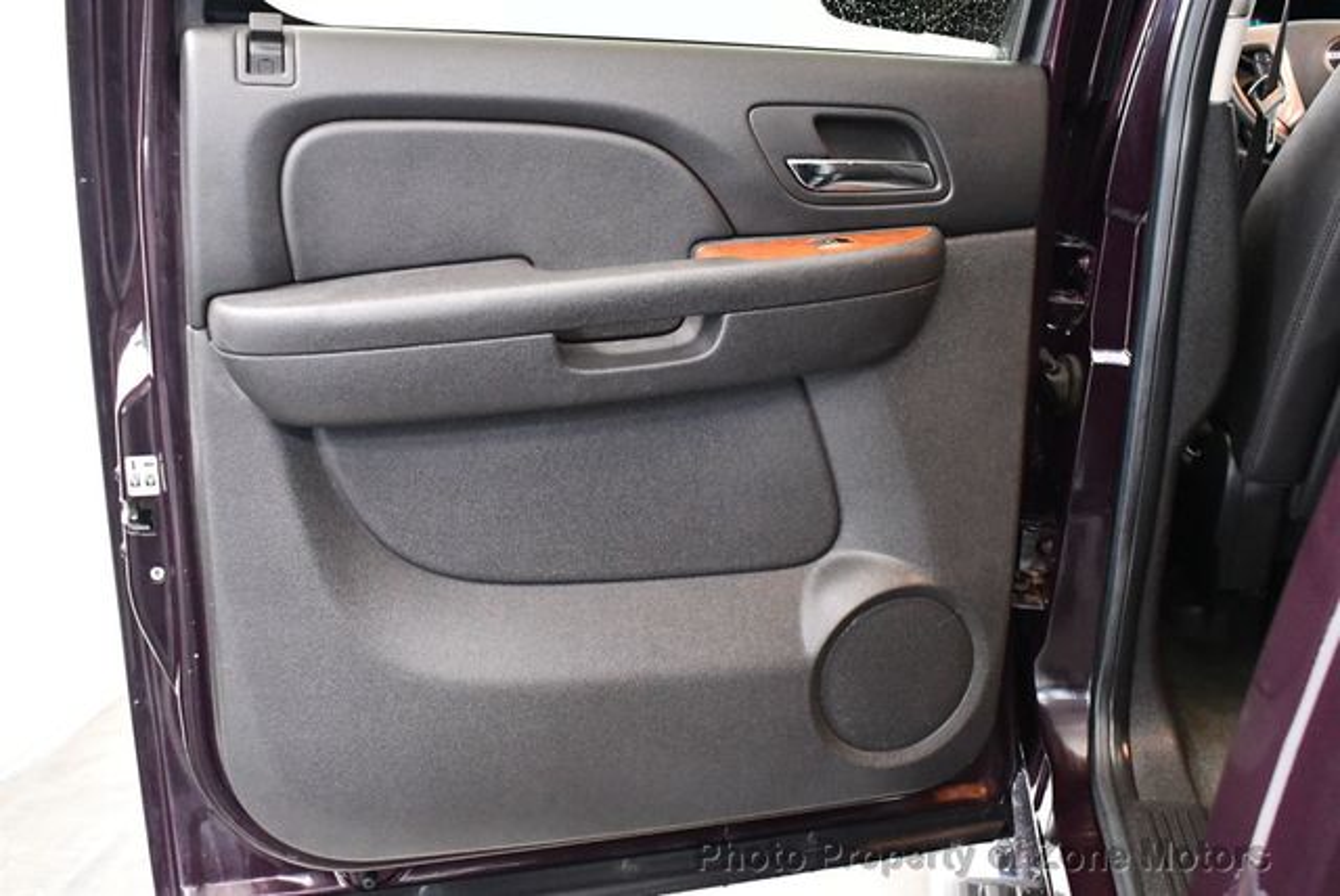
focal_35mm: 36
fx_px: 1341
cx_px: 670
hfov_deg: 53.1
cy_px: 448
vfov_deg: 36.9
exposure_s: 1/60
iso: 6400
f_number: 3.5
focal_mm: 18
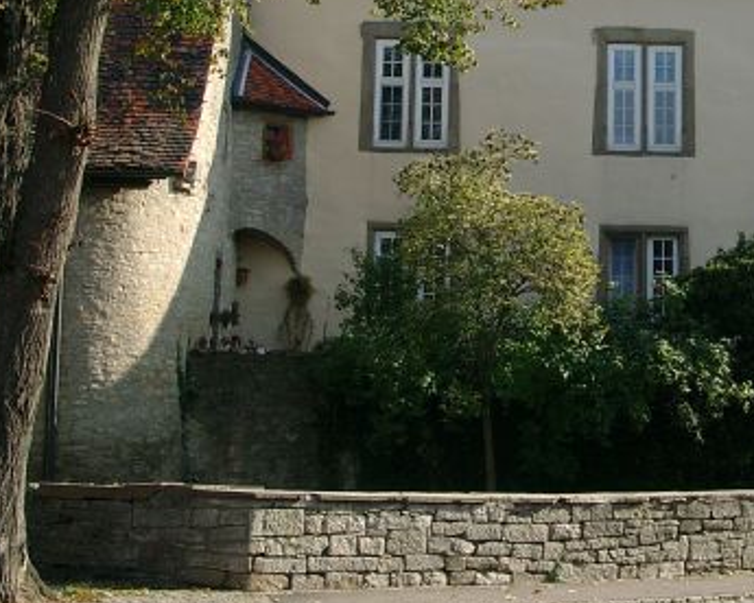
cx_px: 636
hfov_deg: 21.9
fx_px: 1919
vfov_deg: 17.5
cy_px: 11
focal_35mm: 86
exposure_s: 1/383
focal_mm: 8.02
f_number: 4
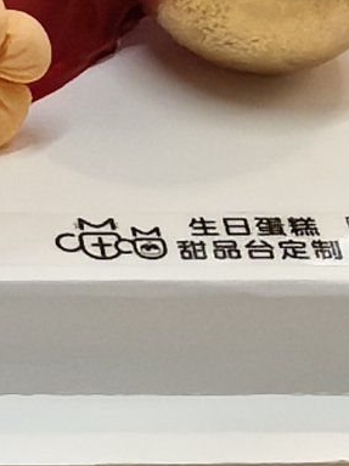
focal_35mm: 307
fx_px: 4129
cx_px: -484
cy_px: -1092
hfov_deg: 4.7
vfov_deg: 5.9
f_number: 4
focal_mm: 6.98
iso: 1600
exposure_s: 1/154
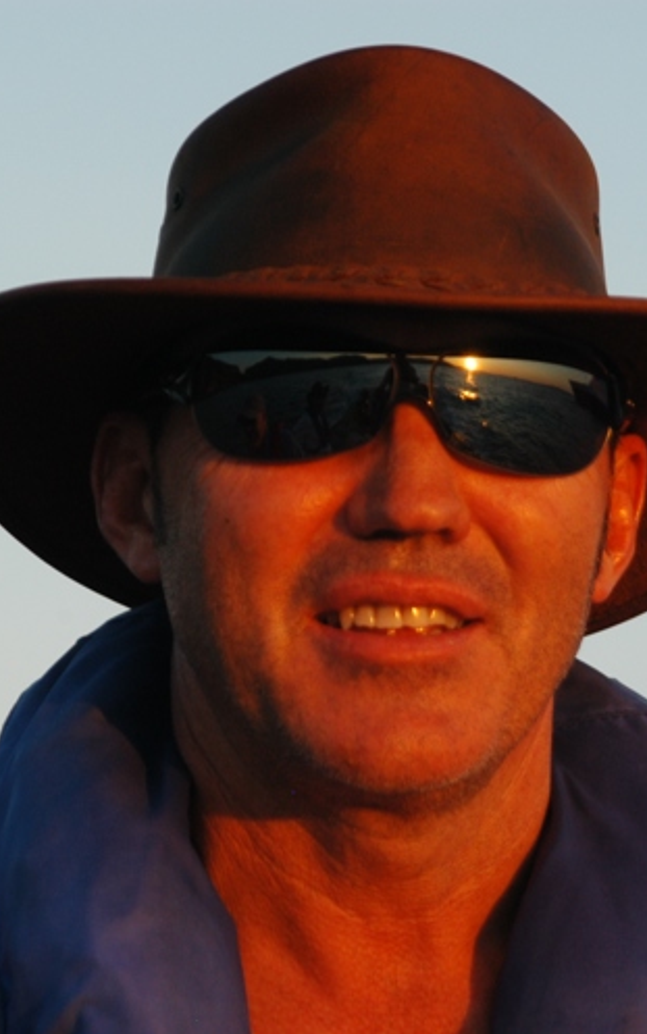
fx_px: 7554
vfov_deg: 7.8
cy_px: 516
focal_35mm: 268
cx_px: 354
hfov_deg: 4.9
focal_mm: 116
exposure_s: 1/250
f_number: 6.3
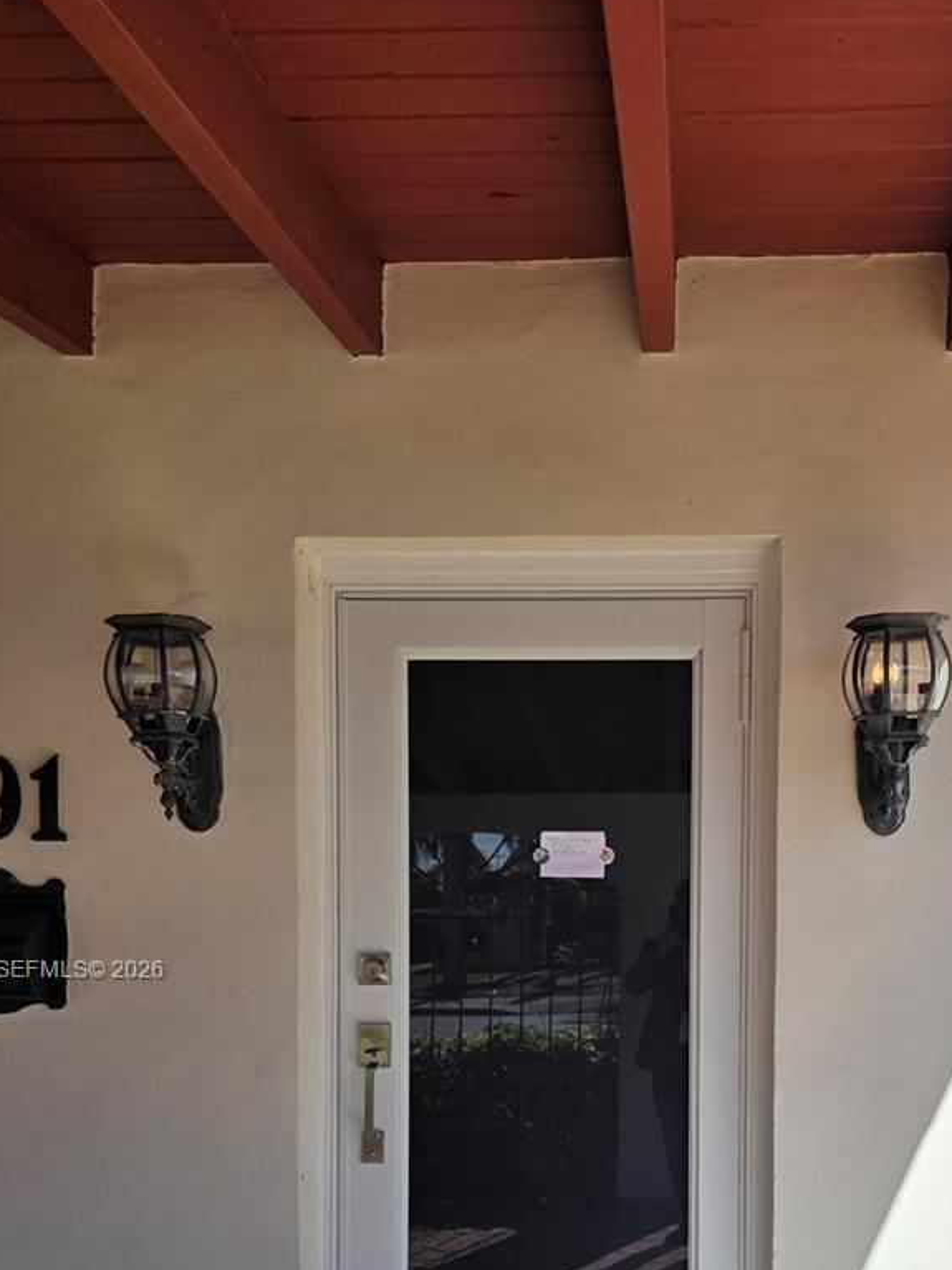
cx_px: 603
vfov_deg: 49.1
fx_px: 1320
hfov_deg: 39.4
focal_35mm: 36
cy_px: 972
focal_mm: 6.3
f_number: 1.7
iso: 64
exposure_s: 1/7944
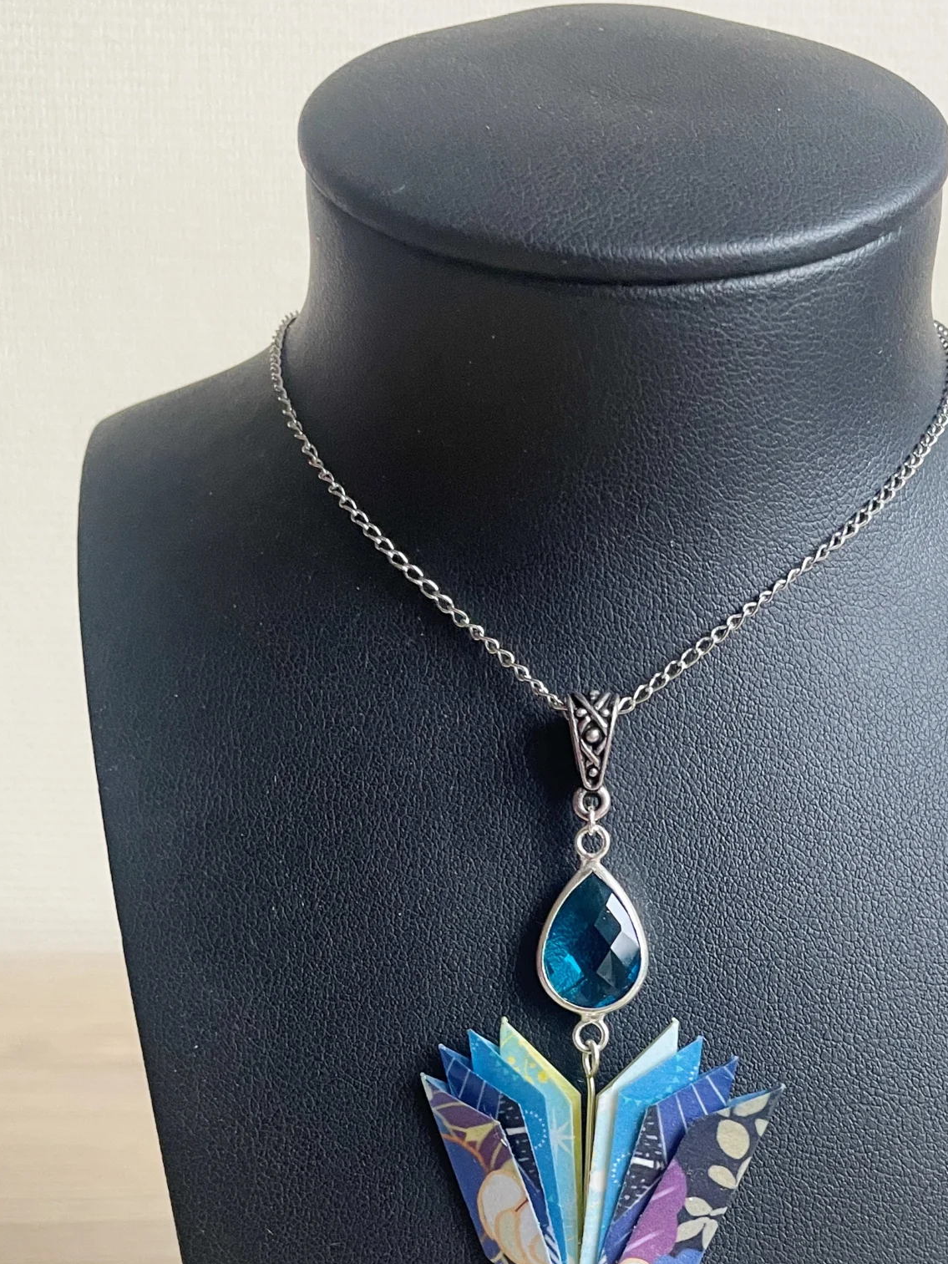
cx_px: 645
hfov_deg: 32.6
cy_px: 918
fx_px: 1606
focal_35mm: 44
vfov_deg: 41.9
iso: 160
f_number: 1.6
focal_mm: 4.2
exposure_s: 1/60
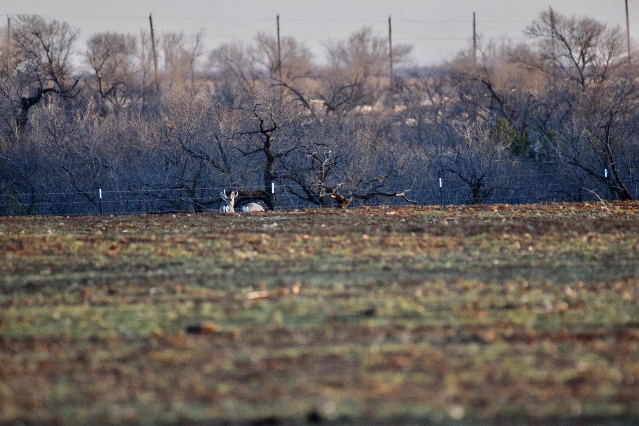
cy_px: 213
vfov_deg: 1.8
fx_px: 13311
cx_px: 320
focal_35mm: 750
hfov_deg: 2.7
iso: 1400
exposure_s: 1/500
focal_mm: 500
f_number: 5.6
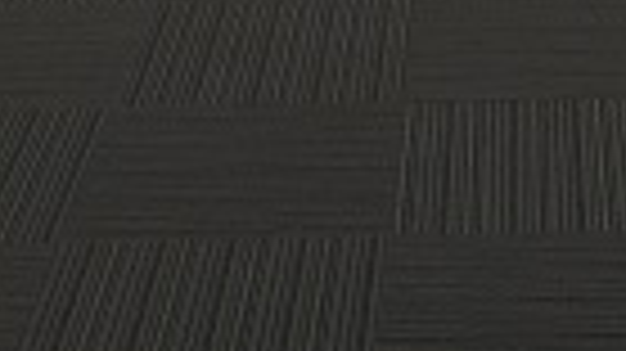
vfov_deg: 7.9
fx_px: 2405
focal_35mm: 145
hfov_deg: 14.7
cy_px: -374
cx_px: 518
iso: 50
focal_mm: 4.15
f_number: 2.2
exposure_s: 1/120
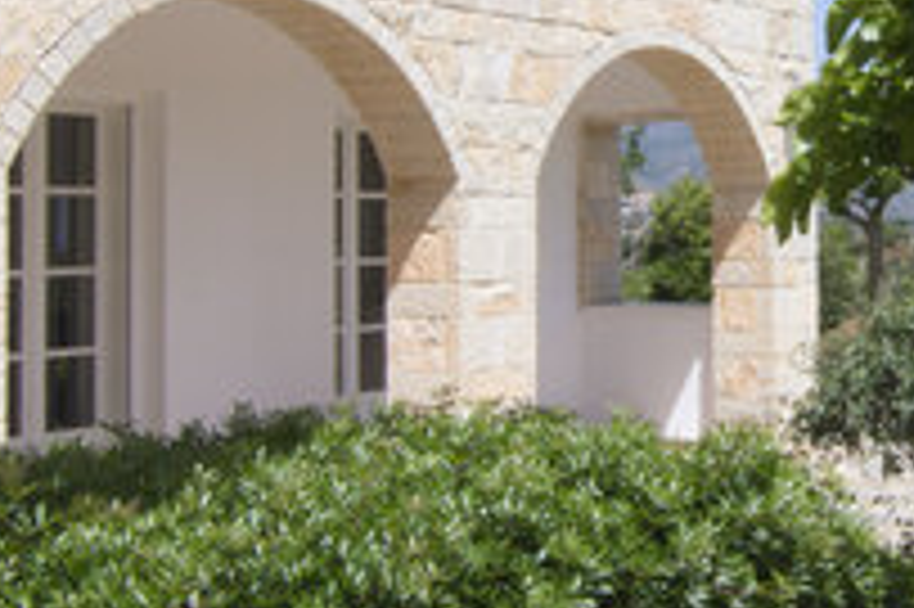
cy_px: 173
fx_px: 1648
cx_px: 792
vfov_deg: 20.8
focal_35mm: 65
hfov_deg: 29.9
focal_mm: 11
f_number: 16
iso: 200
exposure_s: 1/60
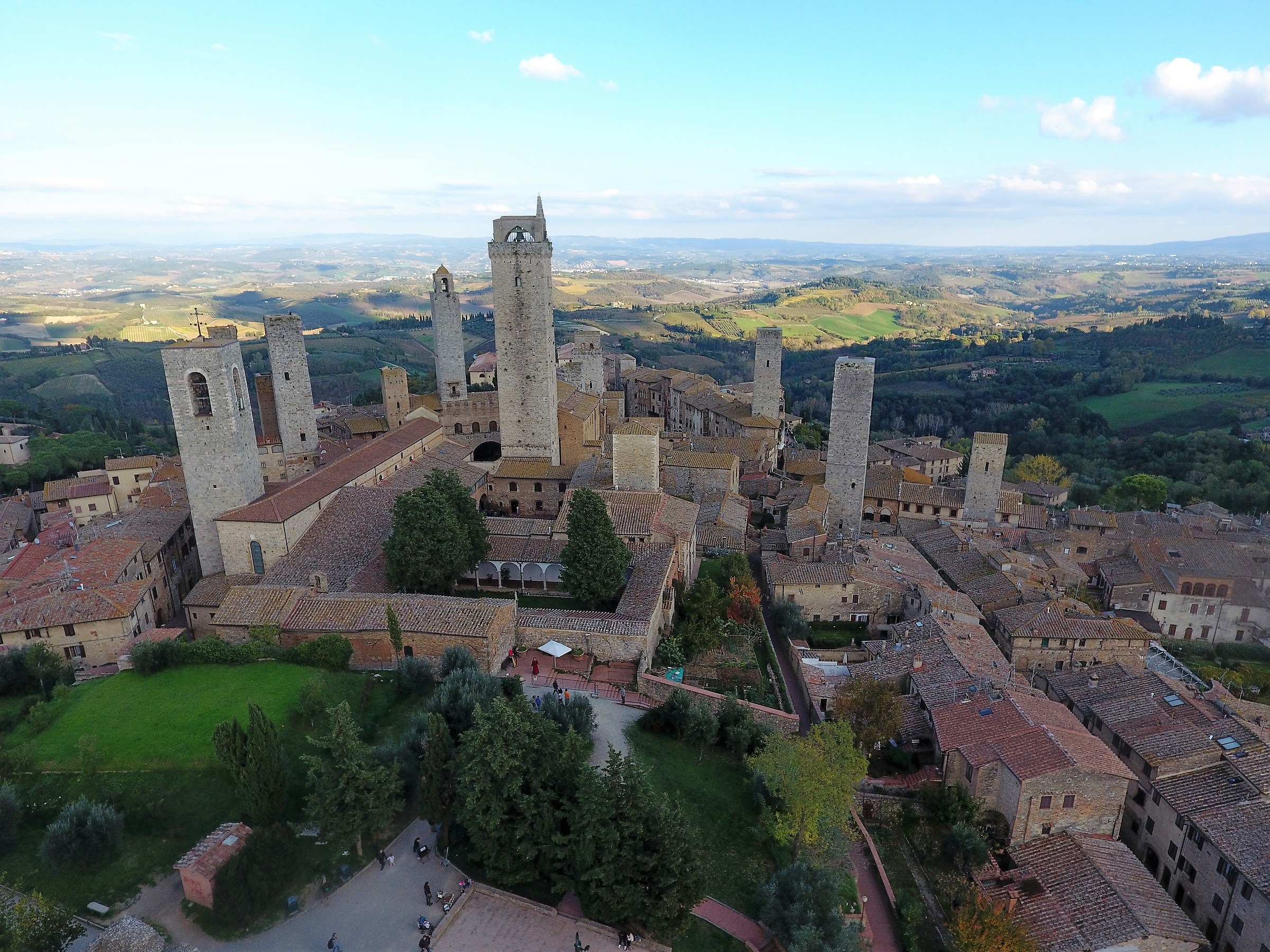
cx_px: 635
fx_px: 734
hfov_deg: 81.7
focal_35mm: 20
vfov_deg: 66.0
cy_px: 476
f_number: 2.8
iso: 100
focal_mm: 3.61
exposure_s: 1/290
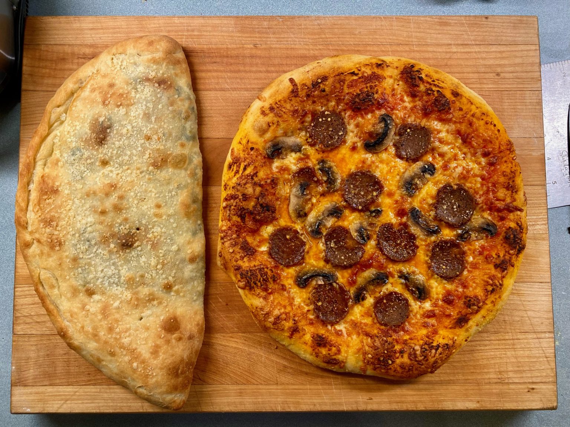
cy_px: 214
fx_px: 428
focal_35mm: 26
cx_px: 285
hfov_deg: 67.3
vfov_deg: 53.1
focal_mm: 4.25
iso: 125
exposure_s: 1/120
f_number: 1.8
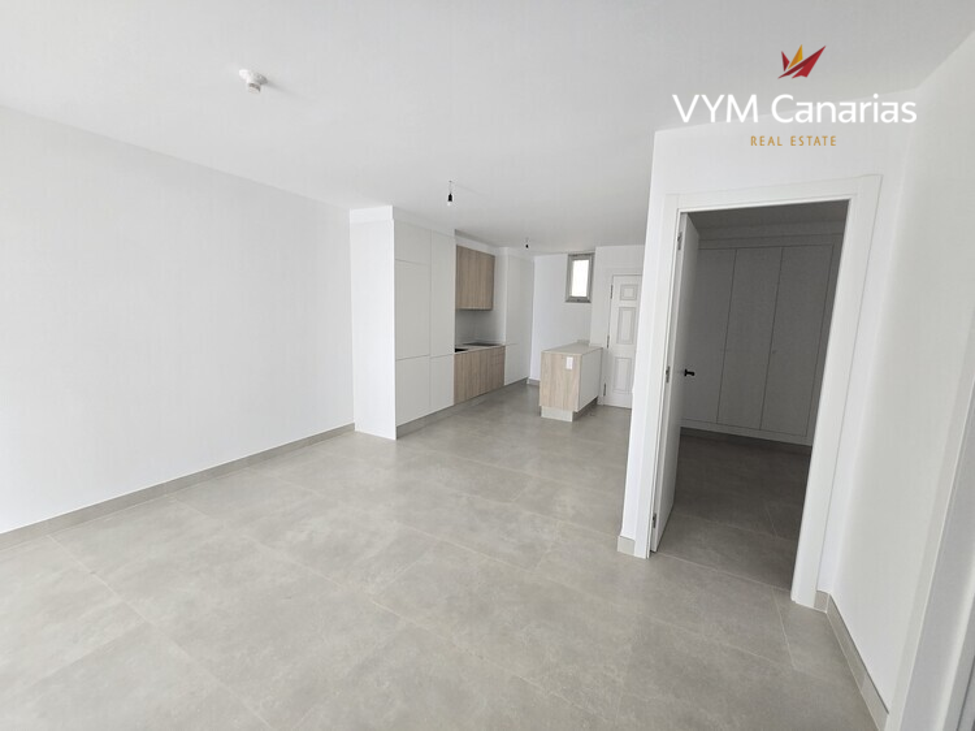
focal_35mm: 13
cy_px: 366
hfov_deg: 106.2
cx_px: 488
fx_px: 366
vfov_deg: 89.9
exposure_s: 1/50
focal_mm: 1.7
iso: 160
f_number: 2.2
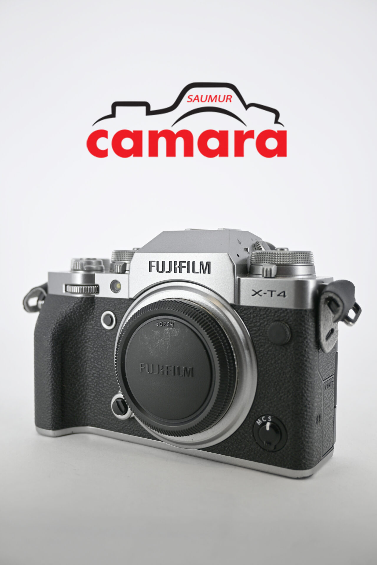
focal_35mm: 34
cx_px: 188
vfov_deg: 55.1
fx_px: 542
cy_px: 282
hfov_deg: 38.4
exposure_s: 1/200
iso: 100
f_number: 4.2
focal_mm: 23
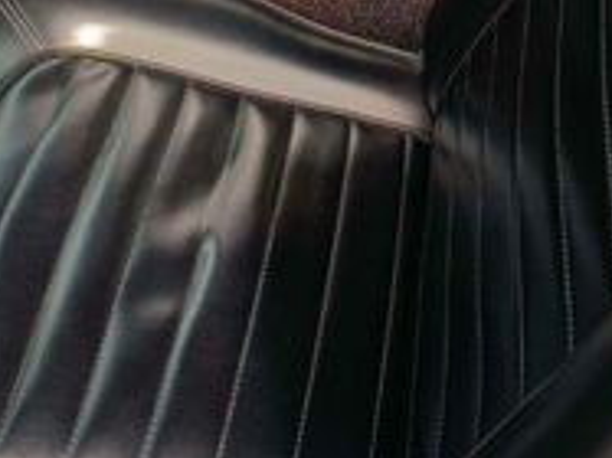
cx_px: 236
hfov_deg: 22.0
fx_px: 1572
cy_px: -82
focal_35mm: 89
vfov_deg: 16.0
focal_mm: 4.25
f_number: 1.8
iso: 32
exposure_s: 1/122
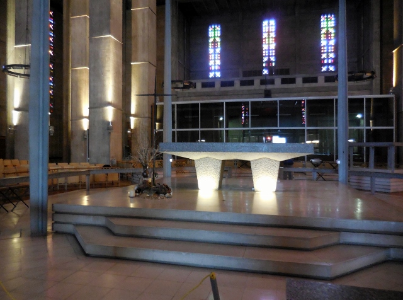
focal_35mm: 25
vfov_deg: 54.6
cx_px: 202
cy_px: 150
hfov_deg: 69.6
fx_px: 290
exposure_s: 1/6
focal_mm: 4.5
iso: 800
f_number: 3.3
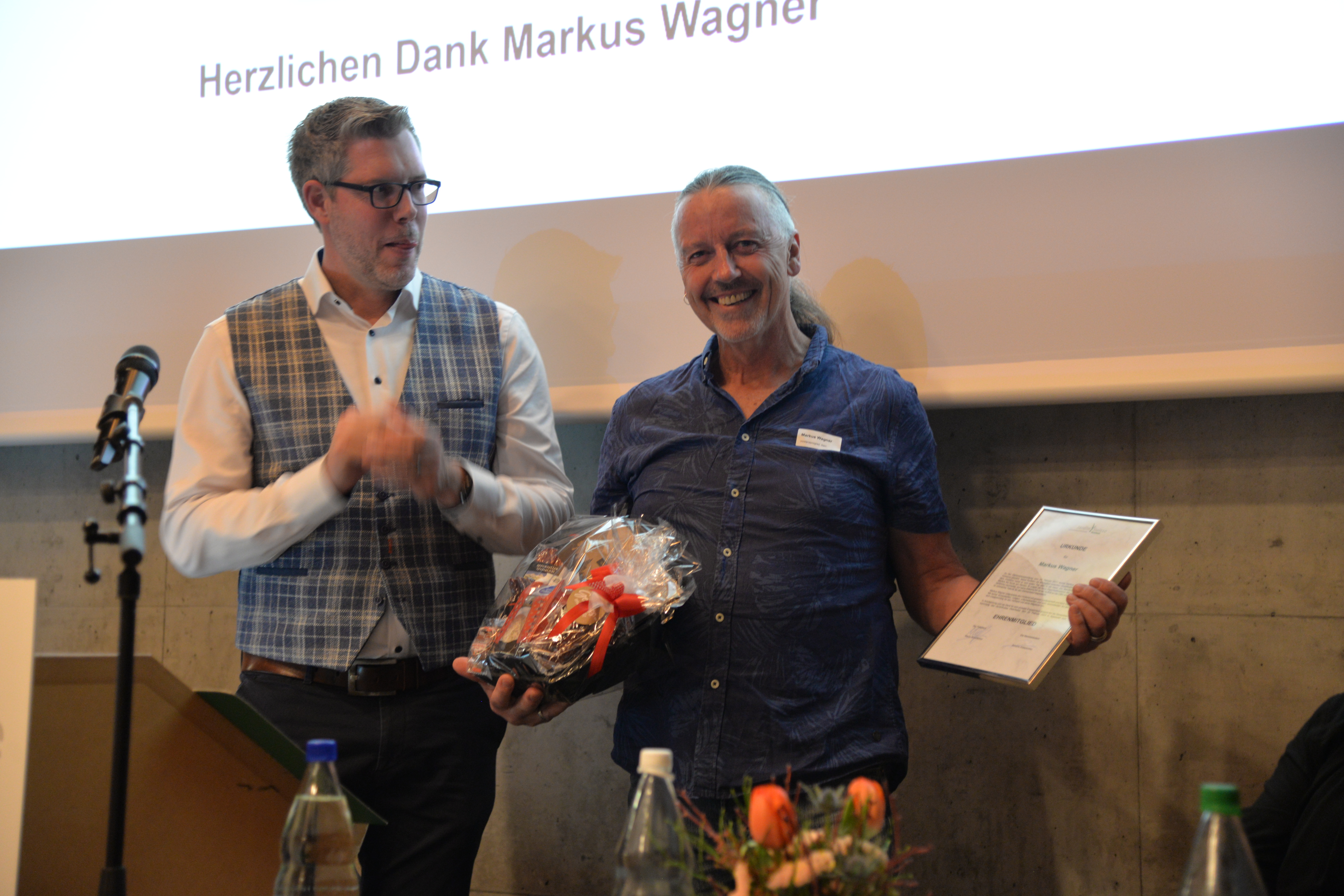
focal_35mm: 65
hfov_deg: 31.0
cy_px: 448
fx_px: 2426
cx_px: 672
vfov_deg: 20.9
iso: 1600
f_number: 4
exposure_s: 1/25
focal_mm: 65
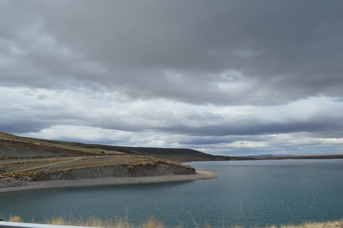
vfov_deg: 43.5
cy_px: 114
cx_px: 172
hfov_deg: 62.0
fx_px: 286
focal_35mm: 30
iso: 100
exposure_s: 1/320
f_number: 9
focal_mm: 20
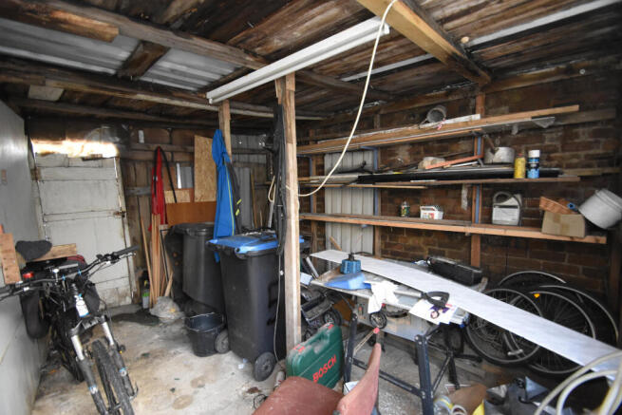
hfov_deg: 100.4
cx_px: 311
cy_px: 208
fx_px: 259
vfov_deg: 77.4
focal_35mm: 15
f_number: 3.5
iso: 2500
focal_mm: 10
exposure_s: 1/125
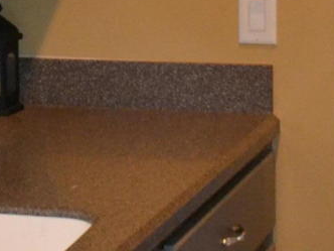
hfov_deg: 11.4
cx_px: 164
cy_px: -15
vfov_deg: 8.5
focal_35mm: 174
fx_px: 1679
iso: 2000
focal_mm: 20
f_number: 3.8
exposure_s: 1/60
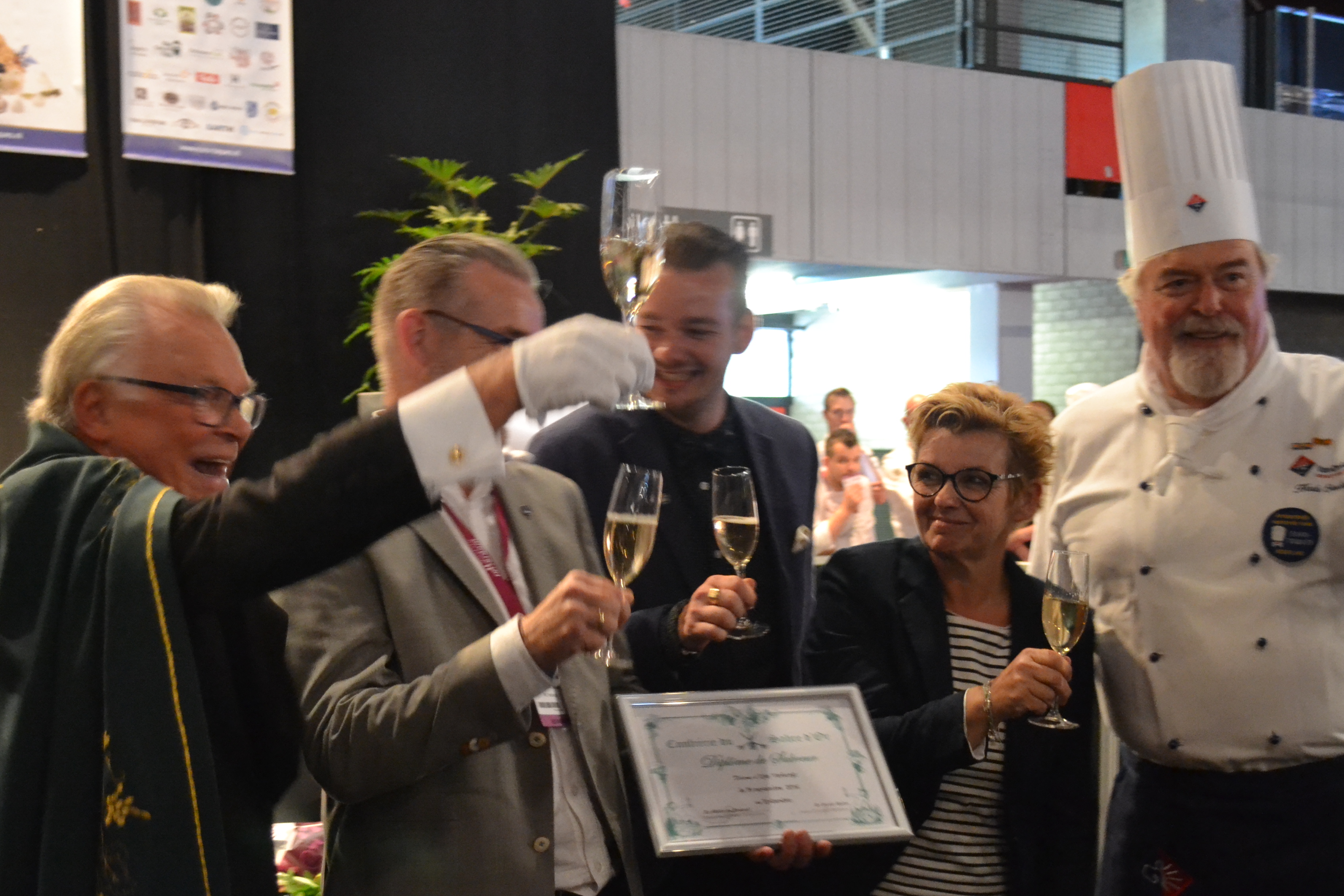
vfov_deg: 25.5
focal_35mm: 53
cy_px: 550
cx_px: 604
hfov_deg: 37.5
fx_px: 1979
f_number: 4.2
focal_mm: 26
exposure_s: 1/15
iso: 3200
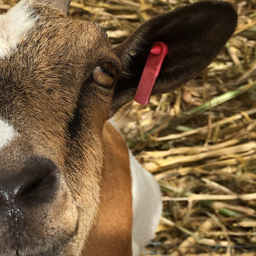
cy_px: 135
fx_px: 577
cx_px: 3
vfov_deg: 25.0
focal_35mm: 69
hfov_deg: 24.0
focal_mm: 4.15
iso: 25
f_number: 2.2
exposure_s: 1/1099
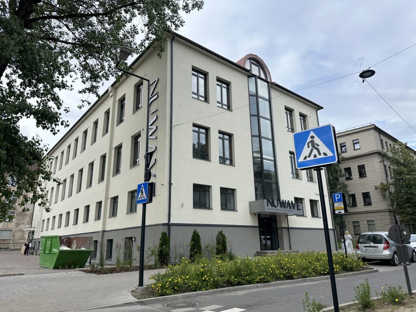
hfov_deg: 71.6
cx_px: 208
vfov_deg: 56.8
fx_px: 288
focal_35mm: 24
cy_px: 156
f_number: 1.78
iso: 80
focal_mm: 6.86
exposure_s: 1/1639
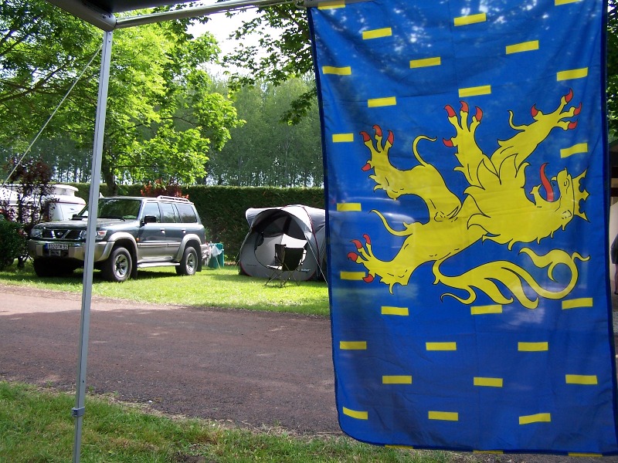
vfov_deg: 37.7
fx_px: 678
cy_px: 232
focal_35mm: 38
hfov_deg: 49.0
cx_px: 309
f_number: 2.8
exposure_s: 1/350
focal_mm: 6.3
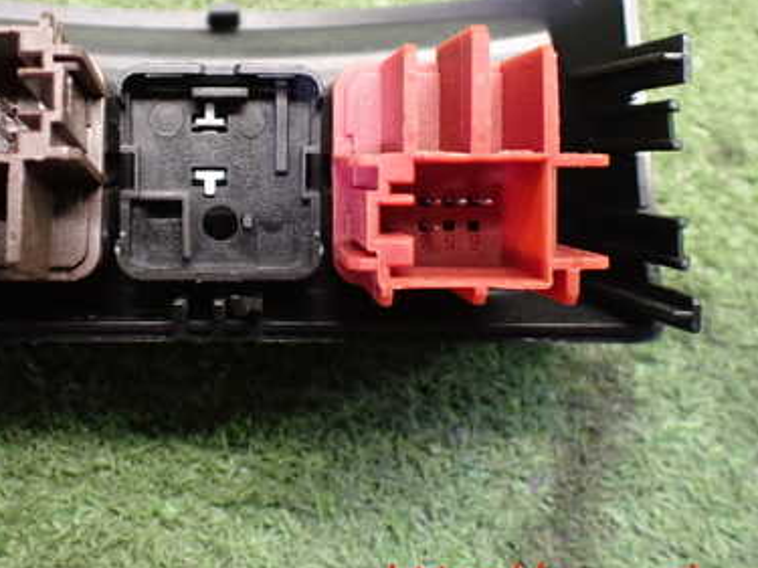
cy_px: 156
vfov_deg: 29.9
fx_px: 1051
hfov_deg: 39.1
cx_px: 239
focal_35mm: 48
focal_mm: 5.4
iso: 800
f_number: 2.3
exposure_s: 1/40
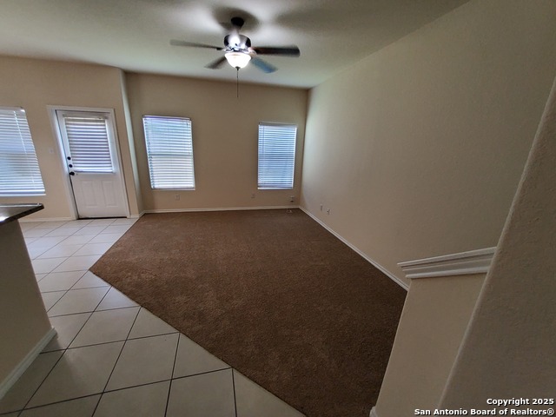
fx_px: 209
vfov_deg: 89.9
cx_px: 278
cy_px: 208
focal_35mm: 13
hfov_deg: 106.2
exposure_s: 1/60
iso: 160
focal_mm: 1.13
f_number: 2.2
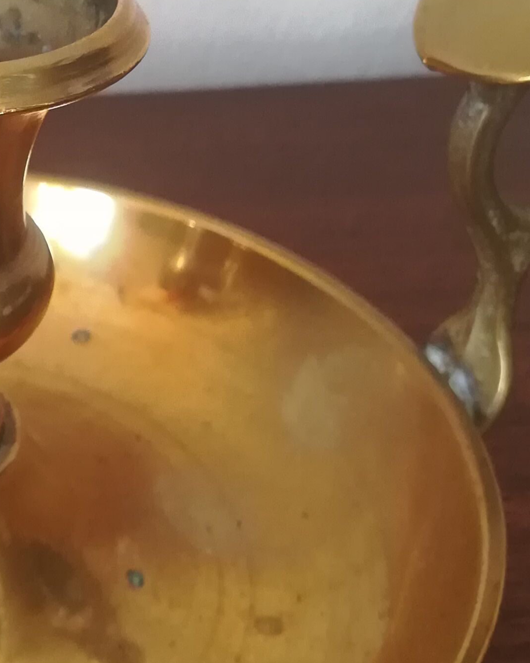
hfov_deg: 19.7
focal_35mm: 75
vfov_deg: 25.1
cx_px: -31
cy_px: 175
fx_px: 1471
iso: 320
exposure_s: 1/25
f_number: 2.2
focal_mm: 3.83
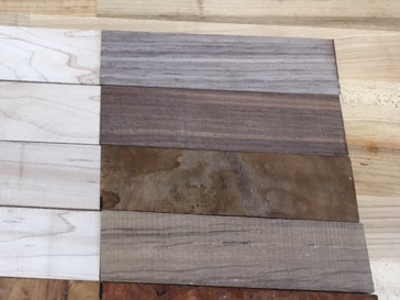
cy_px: 208
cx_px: 59
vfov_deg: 28.3
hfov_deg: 35.8
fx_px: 589
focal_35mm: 51
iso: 25
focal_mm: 4.15
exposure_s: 1/30
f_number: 2.2
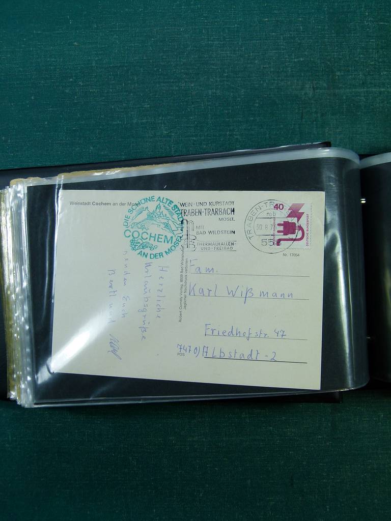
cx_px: 196
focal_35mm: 36
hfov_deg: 39.7
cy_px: 260
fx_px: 542
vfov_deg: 51.4
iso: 100
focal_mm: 6.5
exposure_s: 1/125
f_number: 3.1
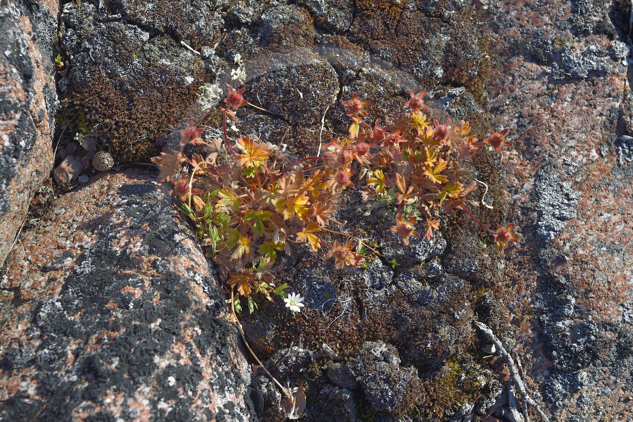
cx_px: 316
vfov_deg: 19.4
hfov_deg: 28.8
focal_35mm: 70
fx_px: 1231
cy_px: 211
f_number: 9
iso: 200
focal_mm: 70
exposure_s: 1/200
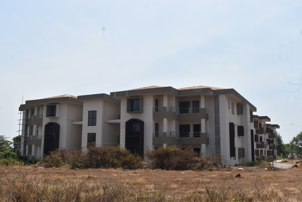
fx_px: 315
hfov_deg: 51.3
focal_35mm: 38
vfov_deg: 35.5
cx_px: 151
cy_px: 101
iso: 100
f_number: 13
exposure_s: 1/200
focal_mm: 25
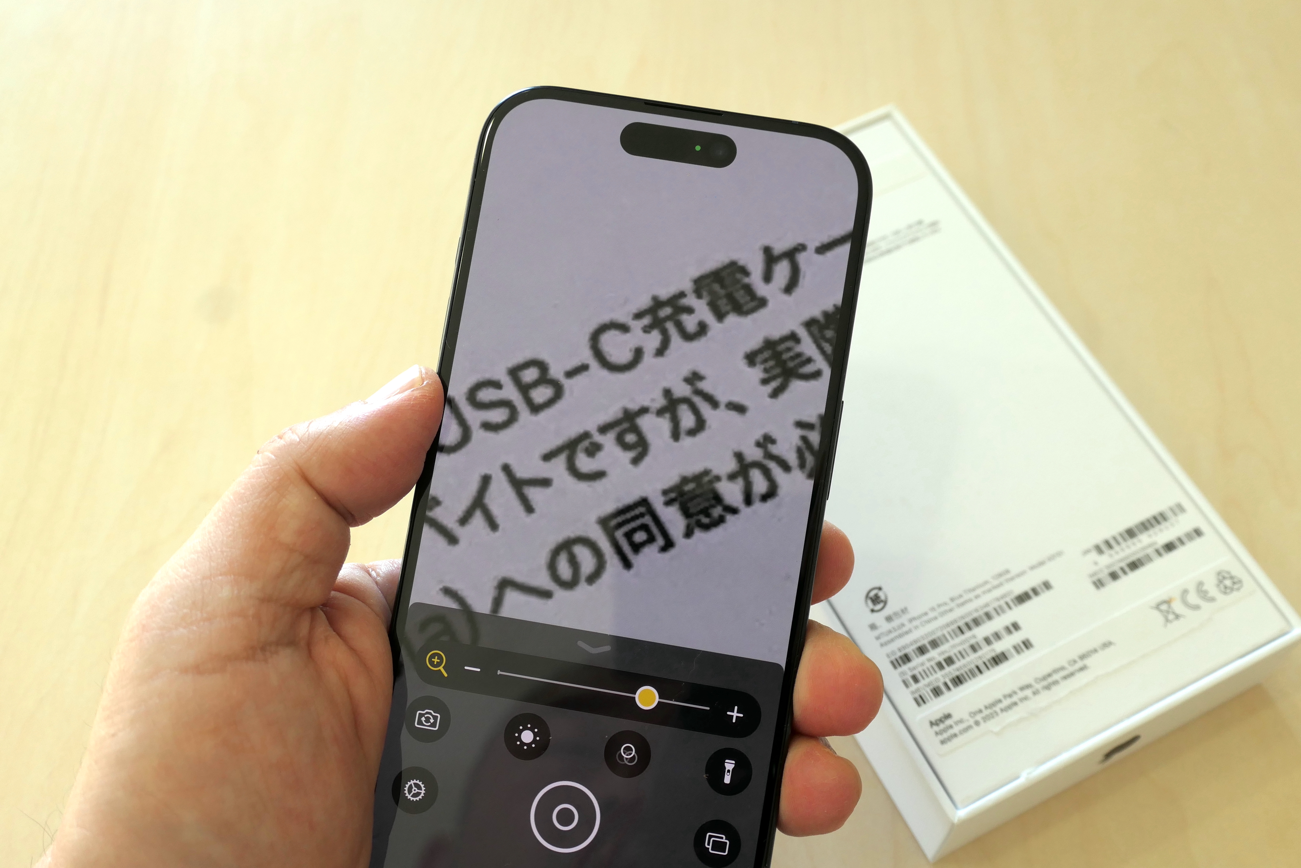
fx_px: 1409
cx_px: 650
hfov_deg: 49.6
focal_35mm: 39
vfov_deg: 34.2
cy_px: 434
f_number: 3.9
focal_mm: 14.4
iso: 250
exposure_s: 1/125
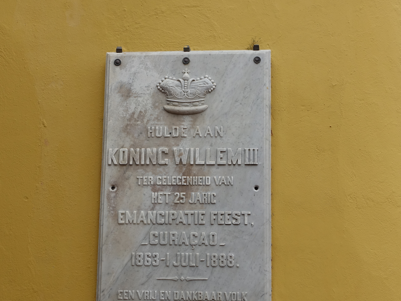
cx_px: 184
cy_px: 202
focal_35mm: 55
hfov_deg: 34.9
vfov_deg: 26.4
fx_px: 637
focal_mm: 12.64
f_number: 4
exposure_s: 1/640
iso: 125
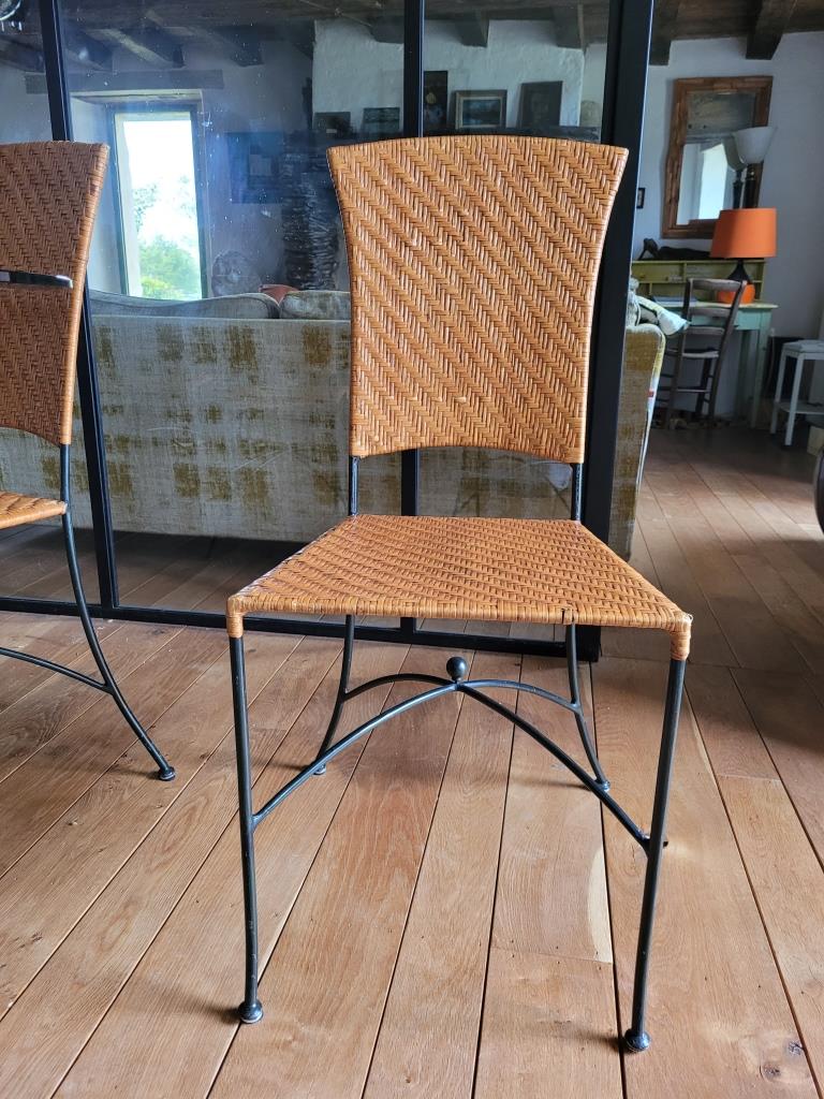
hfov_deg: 53.1
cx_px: 412
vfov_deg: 67.3
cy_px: 550
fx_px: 825
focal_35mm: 26
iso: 250
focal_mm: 5.4
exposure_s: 1/100
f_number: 1.8
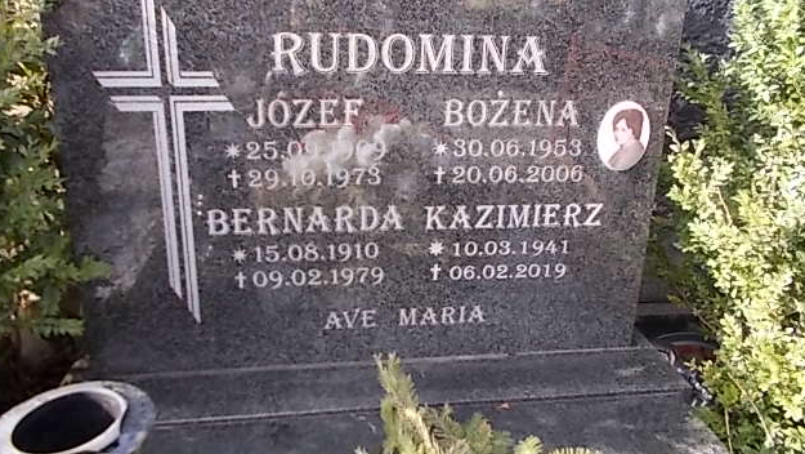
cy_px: 184
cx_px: 399
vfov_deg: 40.1
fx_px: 619
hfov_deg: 66.0
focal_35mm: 29
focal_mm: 4.6
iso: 80
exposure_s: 1/125
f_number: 3.2
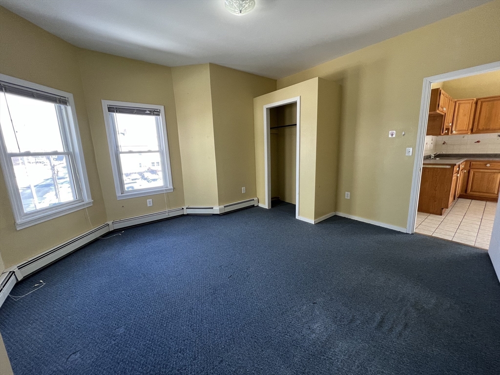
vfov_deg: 89.9
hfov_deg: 106.2
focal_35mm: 13
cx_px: 250
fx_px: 188
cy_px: 188
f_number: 1.8
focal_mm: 1.57
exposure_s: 1/120
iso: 100
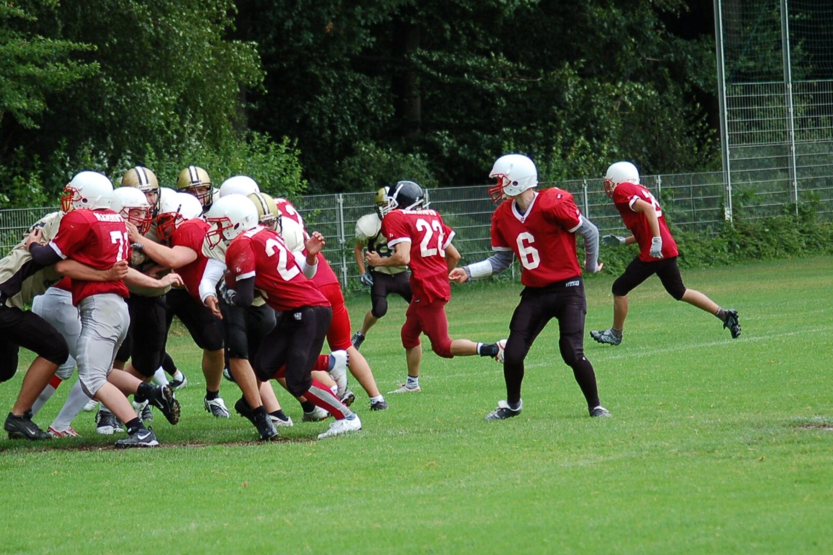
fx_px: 5275
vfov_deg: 6.0
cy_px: 351
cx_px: 406
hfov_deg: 9.0
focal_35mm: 228
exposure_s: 1/1000
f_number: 4.2
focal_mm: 110
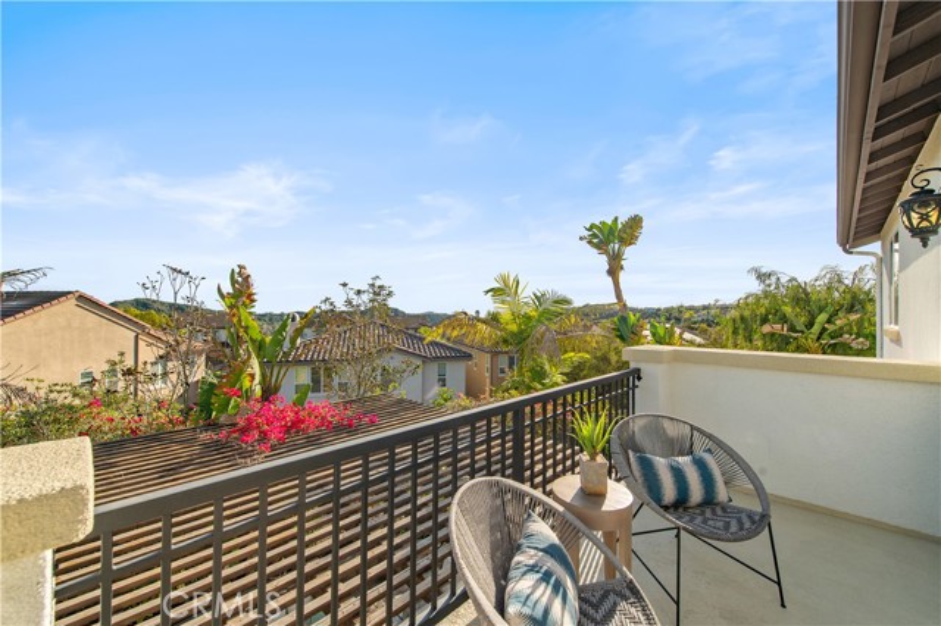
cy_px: 313
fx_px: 366
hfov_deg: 104.3
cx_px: 470
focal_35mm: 14
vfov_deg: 81.1
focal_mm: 14
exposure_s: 1/320
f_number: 7.1
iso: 100
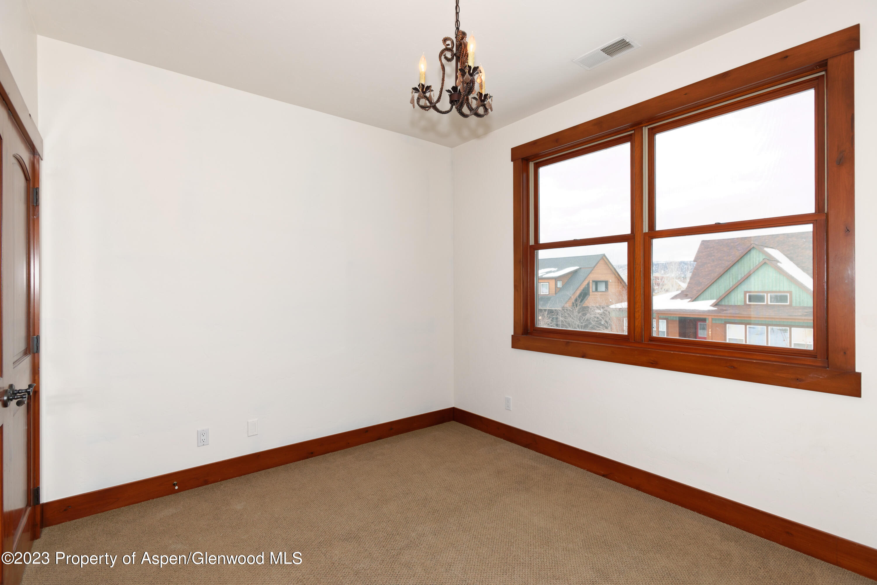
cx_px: 438
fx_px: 414
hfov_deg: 93.3
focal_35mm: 17
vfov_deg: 70.5
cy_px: 292
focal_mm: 17
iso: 500
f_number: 8
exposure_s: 1/20
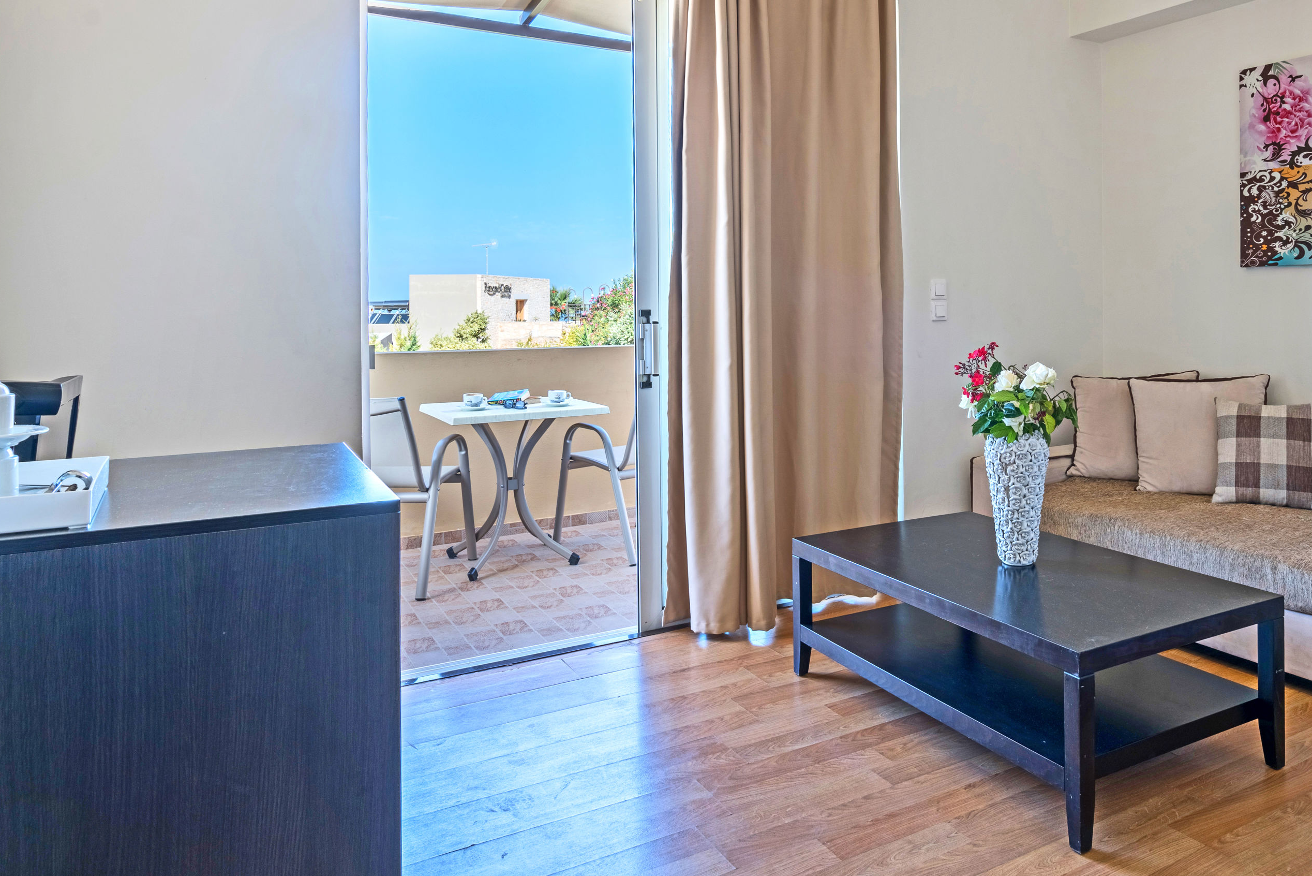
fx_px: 911
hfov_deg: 70.1
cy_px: 311
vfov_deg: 50.6
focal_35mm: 25
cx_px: 840
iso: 50
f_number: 10
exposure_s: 1/160
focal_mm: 16
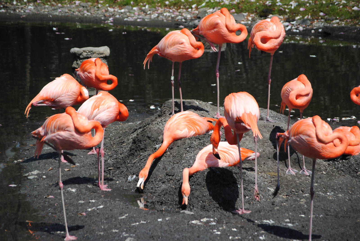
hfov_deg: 11.4
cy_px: 120
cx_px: 180
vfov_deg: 7.7
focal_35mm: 180
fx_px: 1802
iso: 100
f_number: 5.6
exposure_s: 1/500
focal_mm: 120
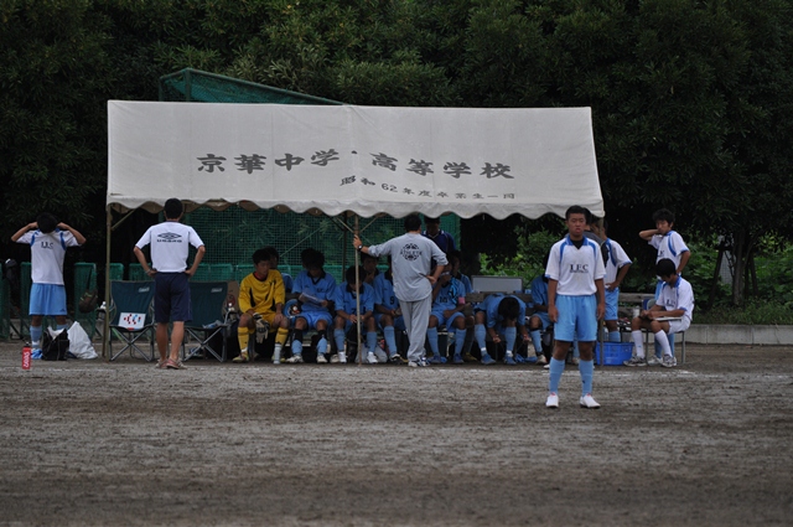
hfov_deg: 6.9
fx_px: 6600
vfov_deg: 4.6
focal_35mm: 300
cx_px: 396
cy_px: 264
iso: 400
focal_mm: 200
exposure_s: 1/1250
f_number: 5.6
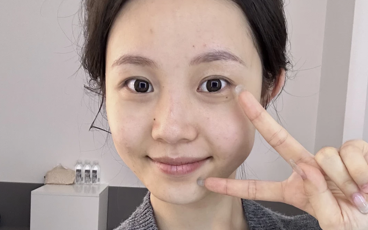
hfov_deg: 46.2
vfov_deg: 29.4
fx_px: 431
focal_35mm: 43
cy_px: 172
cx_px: 182
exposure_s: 1/60
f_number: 1.9
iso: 160
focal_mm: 2.69
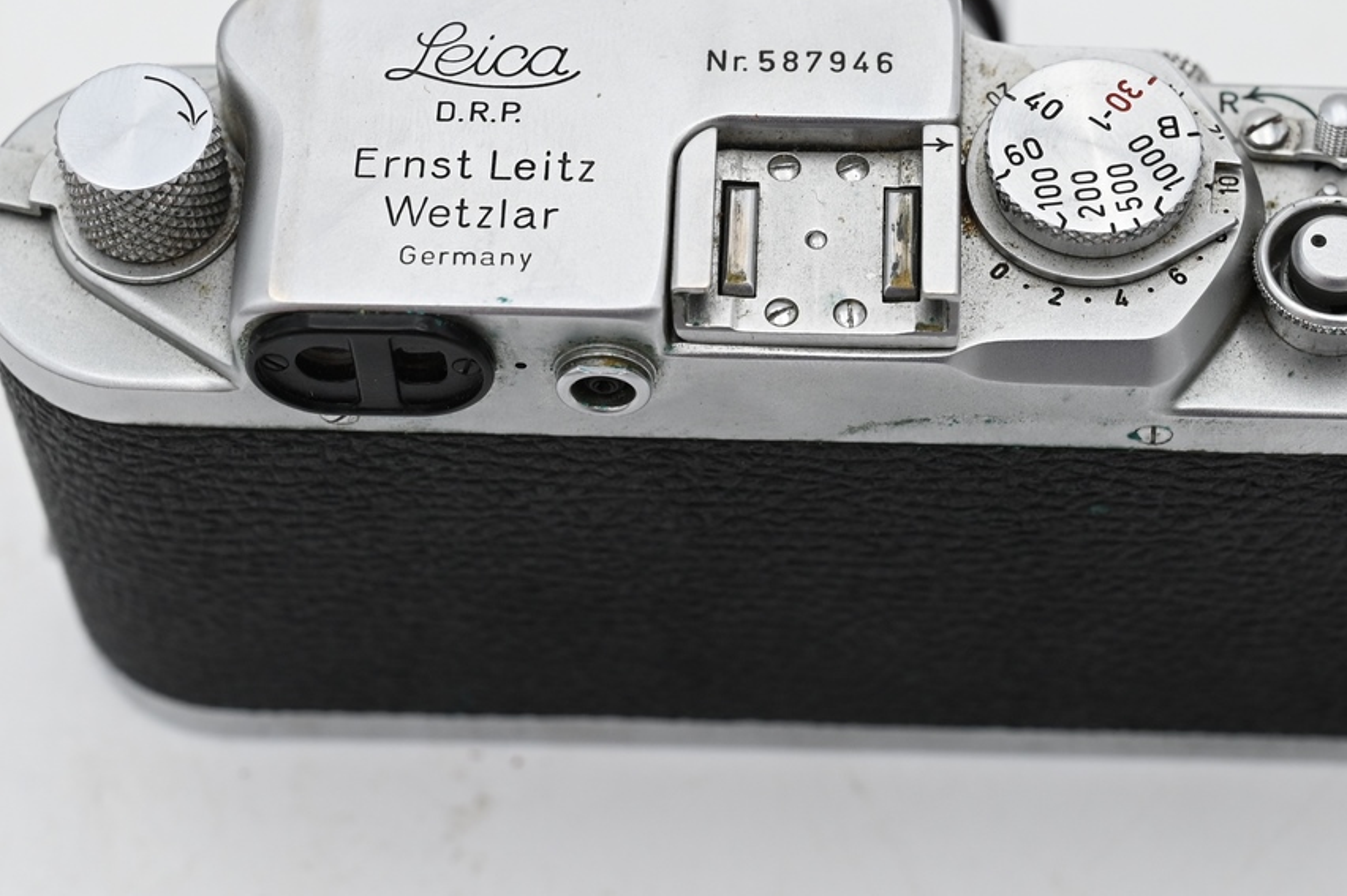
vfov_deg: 13.5
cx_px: 777
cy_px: 258
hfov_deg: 20.2
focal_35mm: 101
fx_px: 3777
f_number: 7.1
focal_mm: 53
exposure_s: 1/60
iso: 640
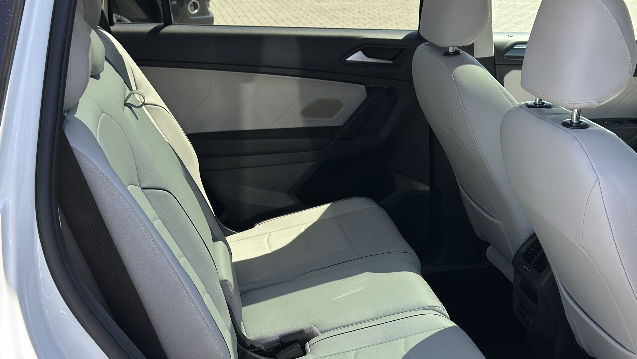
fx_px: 895
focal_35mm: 53
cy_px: 240
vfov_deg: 22.5
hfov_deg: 39.2
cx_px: 322
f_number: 1.78
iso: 80
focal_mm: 6.86
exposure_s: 1/944
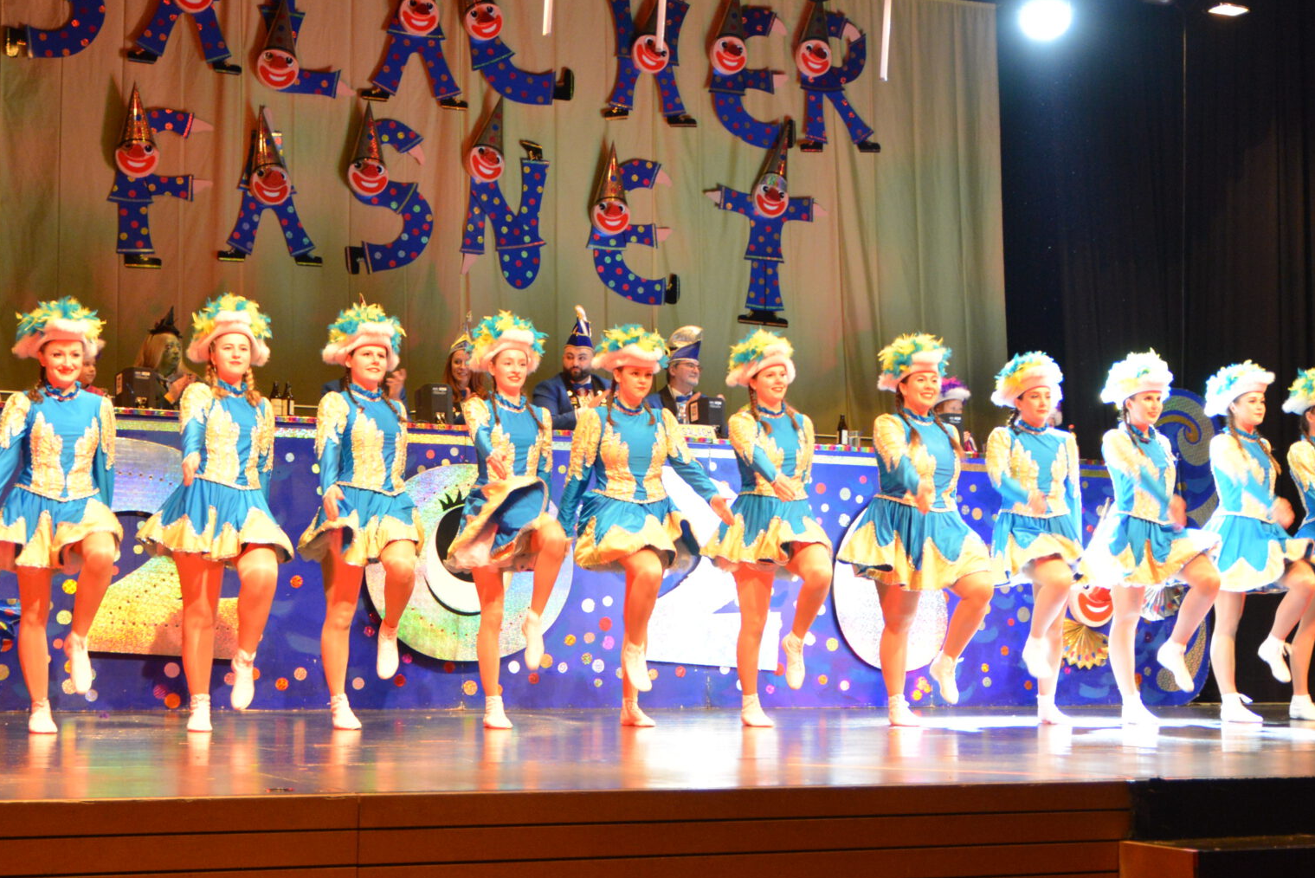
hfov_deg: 33.9
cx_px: 639
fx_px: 2156
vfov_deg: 23.0
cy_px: 473
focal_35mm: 59
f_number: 2.8
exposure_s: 1/40
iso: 2800
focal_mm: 35
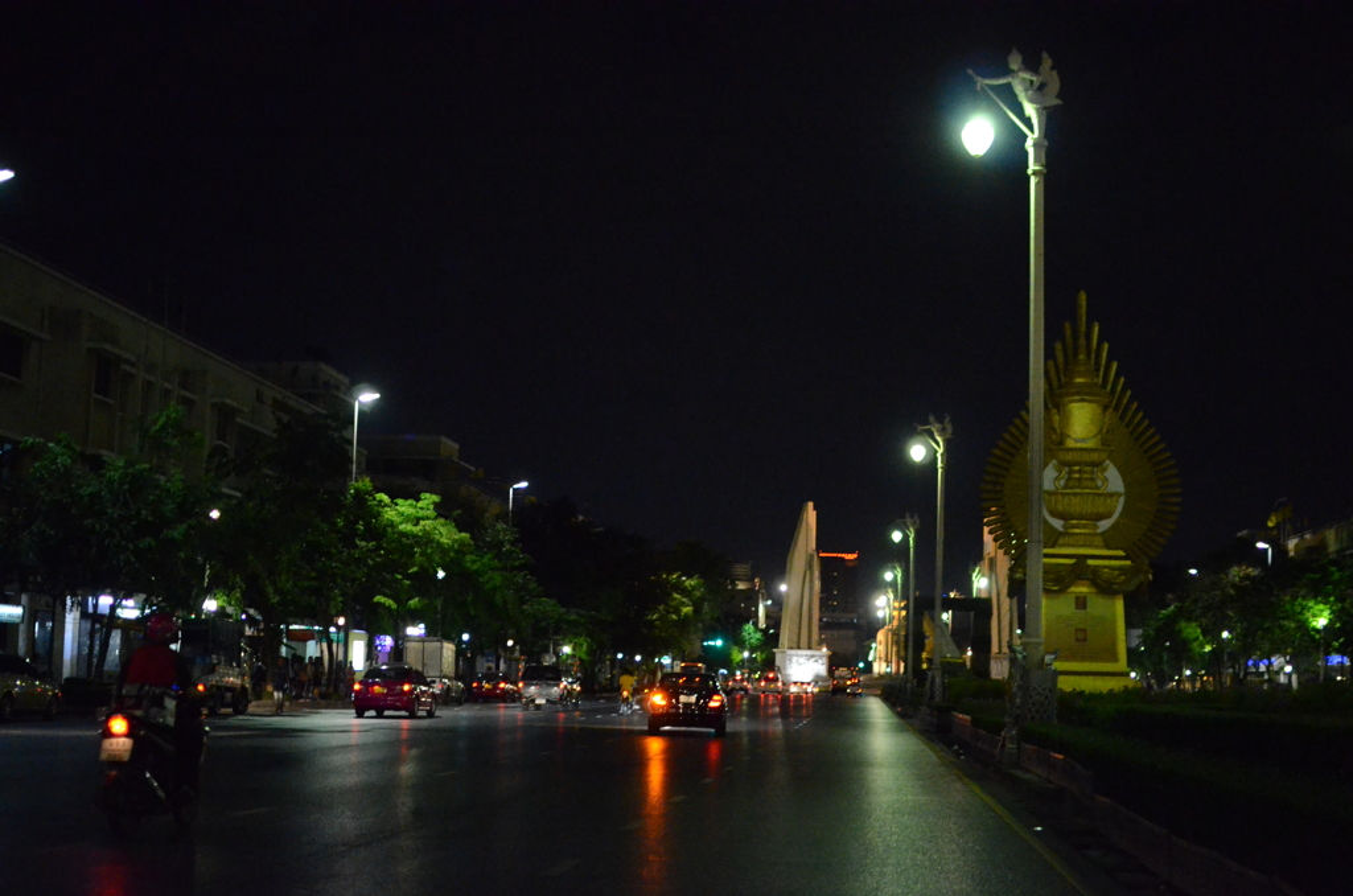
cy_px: 448
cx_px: 676
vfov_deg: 25.6
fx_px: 1969
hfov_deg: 37.9
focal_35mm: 52
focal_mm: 35
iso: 6400
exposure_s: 1/400
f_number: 1.8
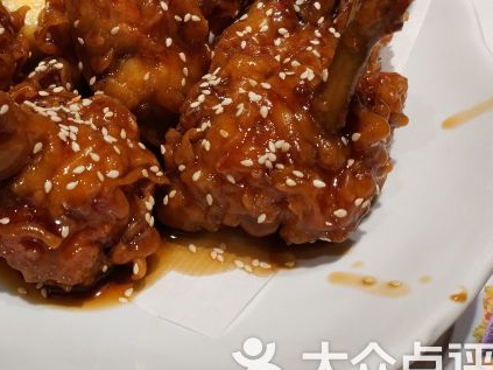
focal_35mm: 53
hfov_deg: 35.3
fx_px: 755
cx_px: 117
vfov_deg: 27.3
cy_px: 120
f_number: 2
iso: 158
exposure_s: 1/100
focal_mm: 4.5
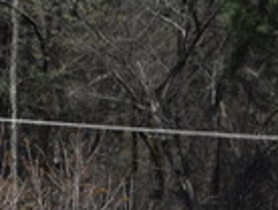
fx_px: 4735
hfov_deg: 3.4
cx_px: -129
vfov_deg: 2.5
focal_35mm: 589
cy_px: 651
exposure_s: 1/400
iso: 200
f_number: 10
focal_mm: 55
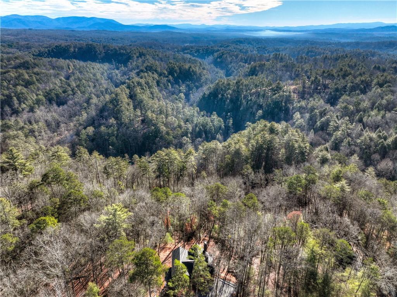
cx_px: 198
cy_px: 148
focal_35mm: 24
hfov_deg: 71.6
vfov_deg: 56.8
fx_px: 275
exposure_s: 1/4000
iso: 320
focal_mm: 12.3
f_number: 2.8
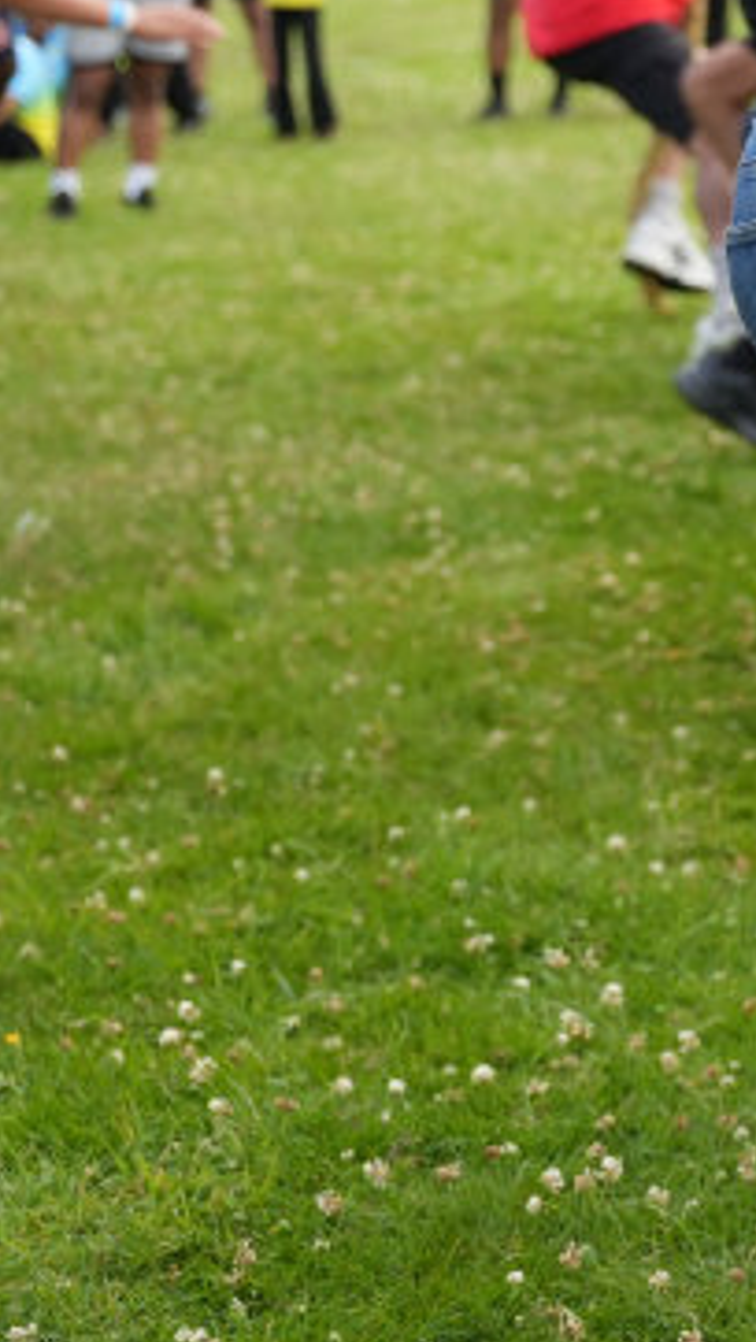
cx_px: 1475
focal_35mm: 128
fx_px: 4541
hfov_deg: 9.0
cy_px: 213
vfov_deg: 16.6
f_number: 2.8
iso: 250
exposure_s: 1/800
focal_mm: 43.2
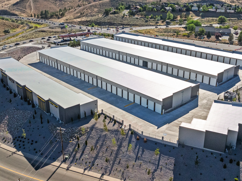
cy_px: 75
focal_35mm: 35
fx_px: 245
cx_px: 130
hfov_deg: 52.6
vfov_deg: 40.6
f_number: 4
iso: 800
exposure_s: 1/8000
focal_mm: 12.29
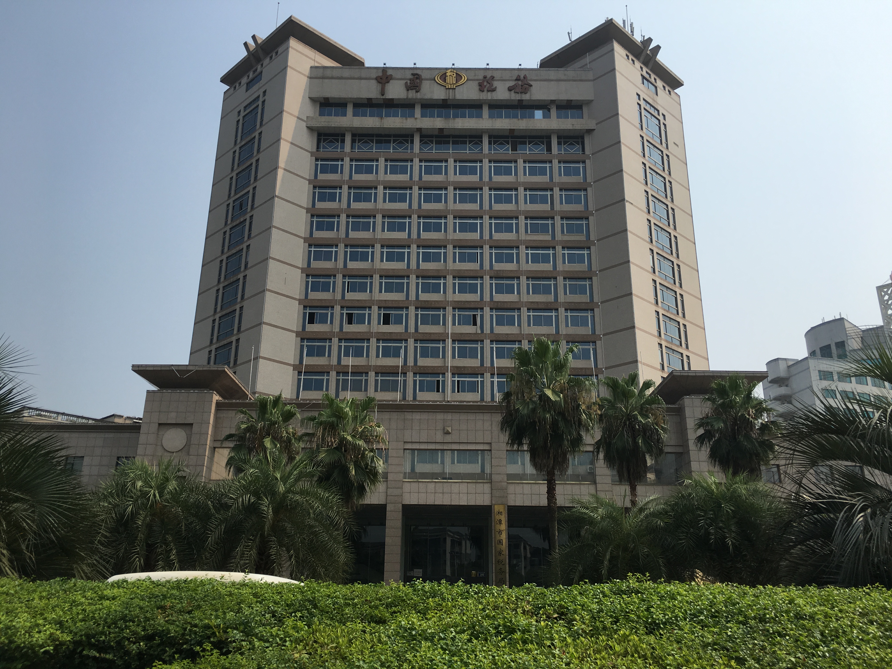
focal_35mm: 29
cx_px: 446
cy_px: 334
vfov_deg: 48.2
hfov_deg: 61.7
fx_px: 747
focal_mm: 4.15
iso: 25
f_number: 2.2
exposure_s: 1/2262
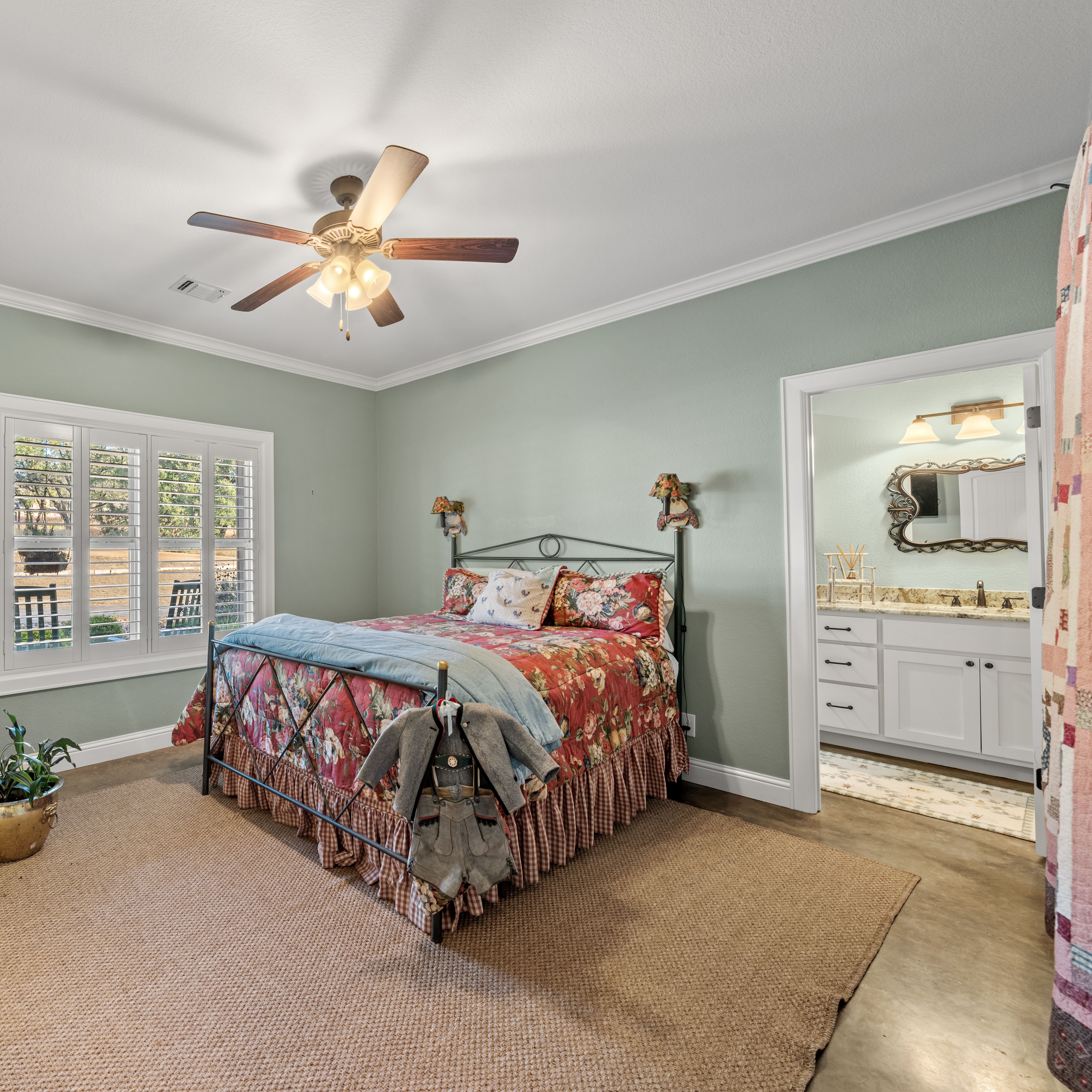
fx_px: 571
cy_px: 535
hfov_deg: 81.6
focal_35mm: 16
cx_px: 292
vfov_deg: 87.4
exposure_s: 1/2.5
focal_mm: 12
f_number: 8
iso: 100
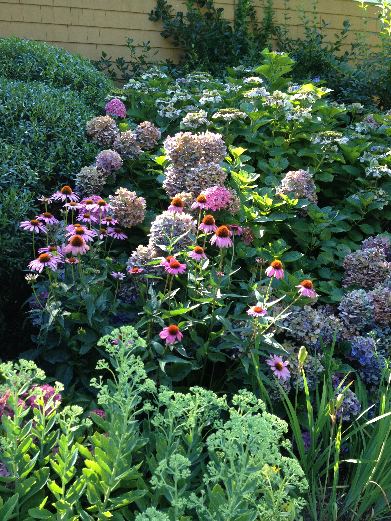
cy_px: 260
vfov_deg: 52.6
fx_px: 527
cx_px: 196
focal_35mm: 35
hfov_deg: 40.7
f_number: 2.4
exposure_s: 1/120
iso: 100
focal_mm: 4.28
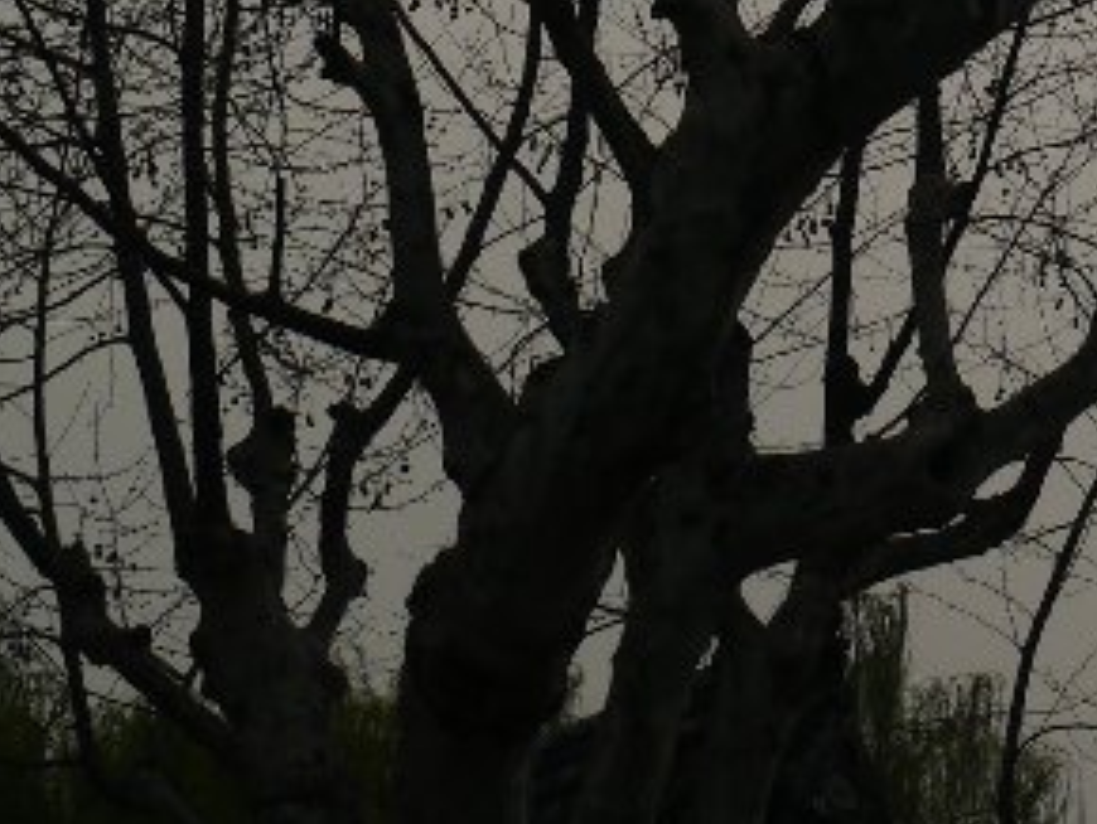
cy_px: -370
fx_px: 4916
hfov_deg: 12.2
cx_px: 1557
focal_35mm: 155
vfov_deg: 9.4
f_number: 9
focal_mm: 22
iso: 160
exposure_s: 1/400
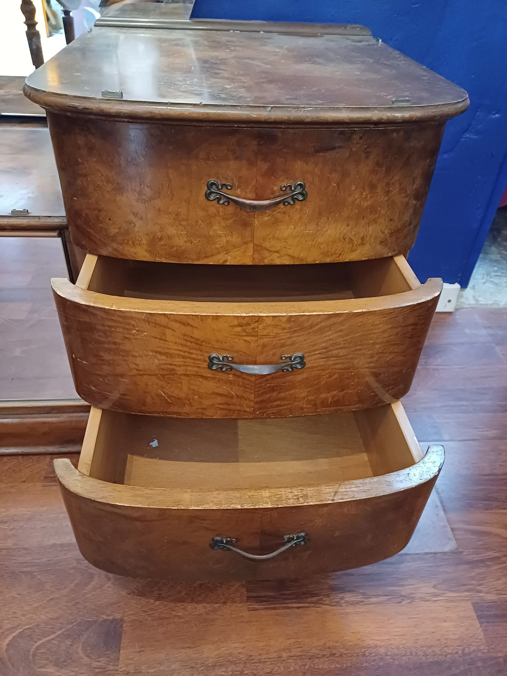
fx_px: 488
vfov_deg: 69.4
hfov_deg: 54.9
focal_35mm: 25
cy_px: 338
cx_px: 254
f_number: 1.8
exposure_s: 1/20
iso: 1600
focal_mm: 4.65
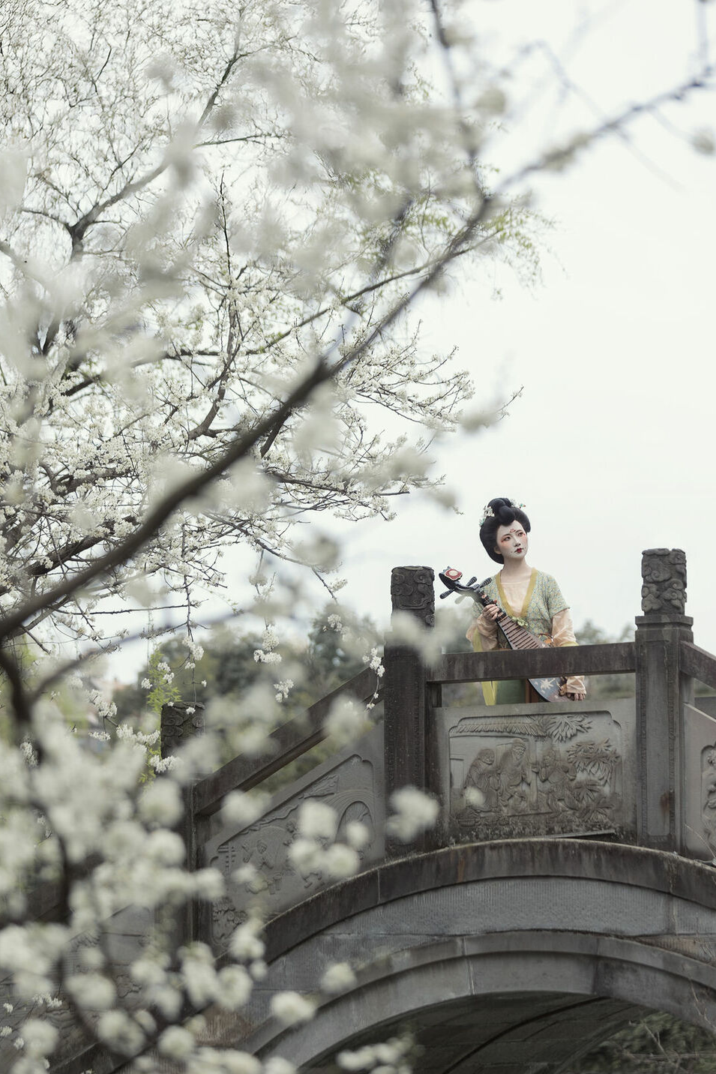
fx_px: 3609
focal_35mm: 121
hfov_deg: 11.3
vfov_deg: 16.9
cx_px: 337
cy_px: 549
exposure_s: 1/640
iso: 100
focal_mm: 110
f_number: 2.8
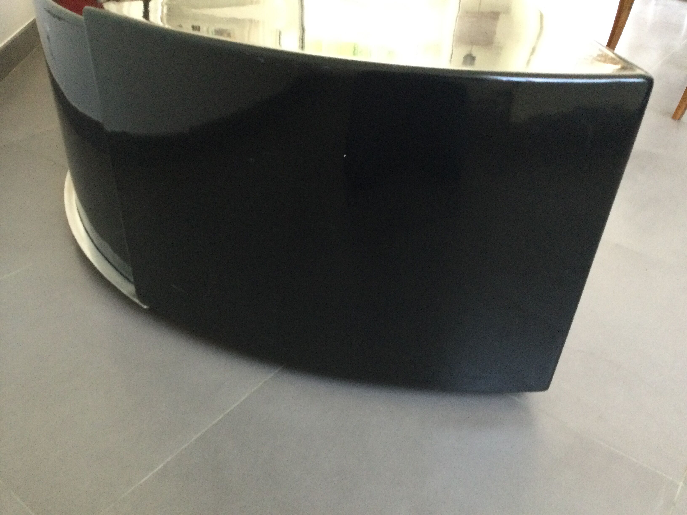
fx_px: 615
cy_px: 258
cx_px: 344
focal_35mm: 31
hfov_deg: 58.4
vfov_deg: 45.4
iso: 250
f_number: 2.4
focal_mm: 3.3
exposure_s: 1/33
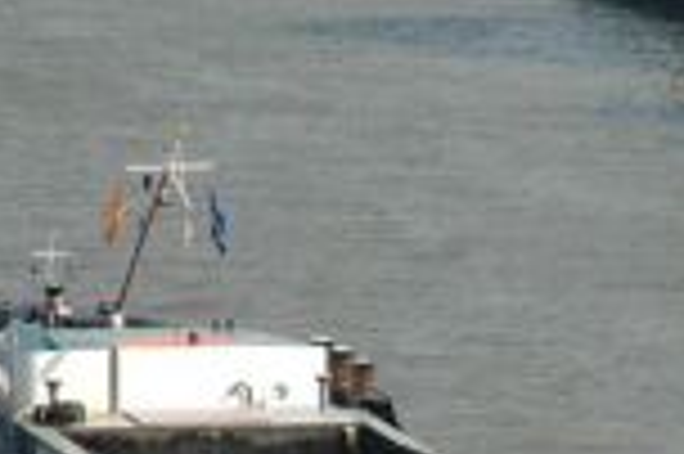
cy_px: 661
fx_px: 10723
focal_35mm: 565
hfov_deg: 3.6
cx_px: 772
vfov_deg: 2.4
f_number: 10
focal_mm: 116
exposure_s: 1/400
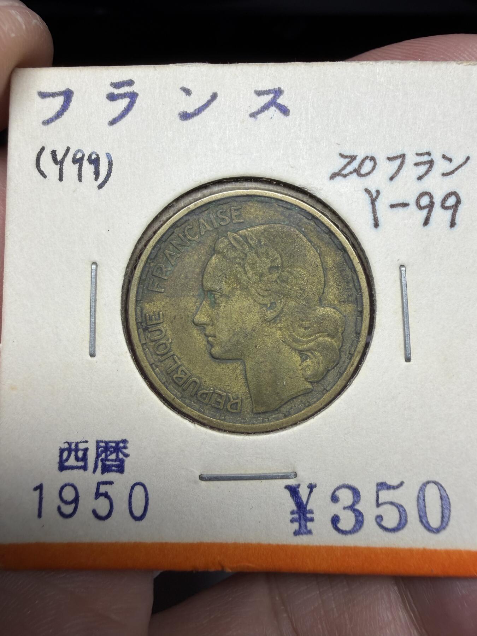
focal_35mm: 26
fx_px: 478
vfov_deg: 67.3
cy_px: 318
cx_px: 238
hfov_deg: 53.1
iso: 40
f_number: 2.2
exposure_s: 1/160
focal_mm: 2.22
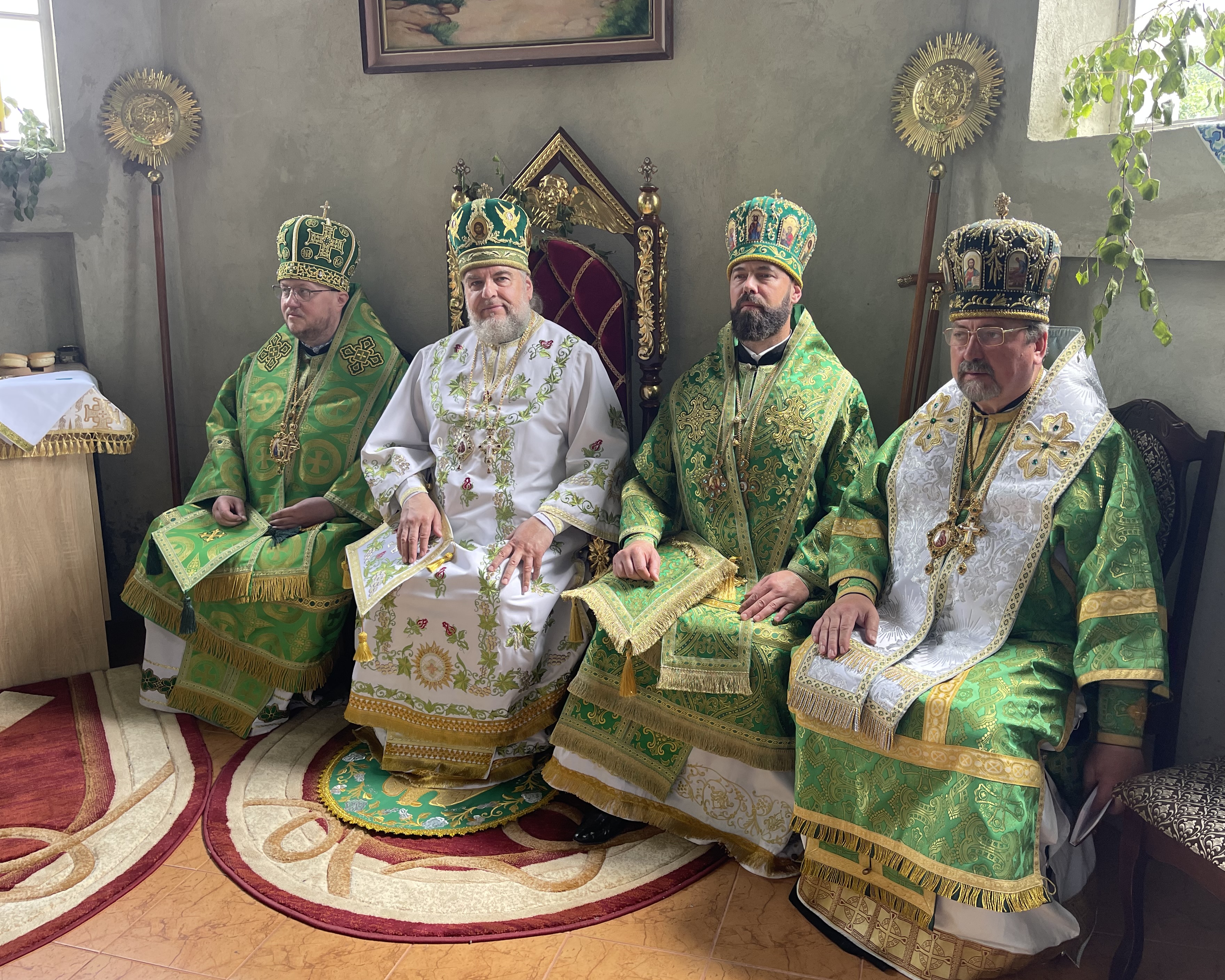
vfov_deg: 51.5
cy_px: 480
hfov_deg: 62.0
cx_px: 680
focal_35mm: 28
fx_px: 1015
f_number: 1.6
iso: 100
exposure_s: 1/121
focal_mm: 5.1
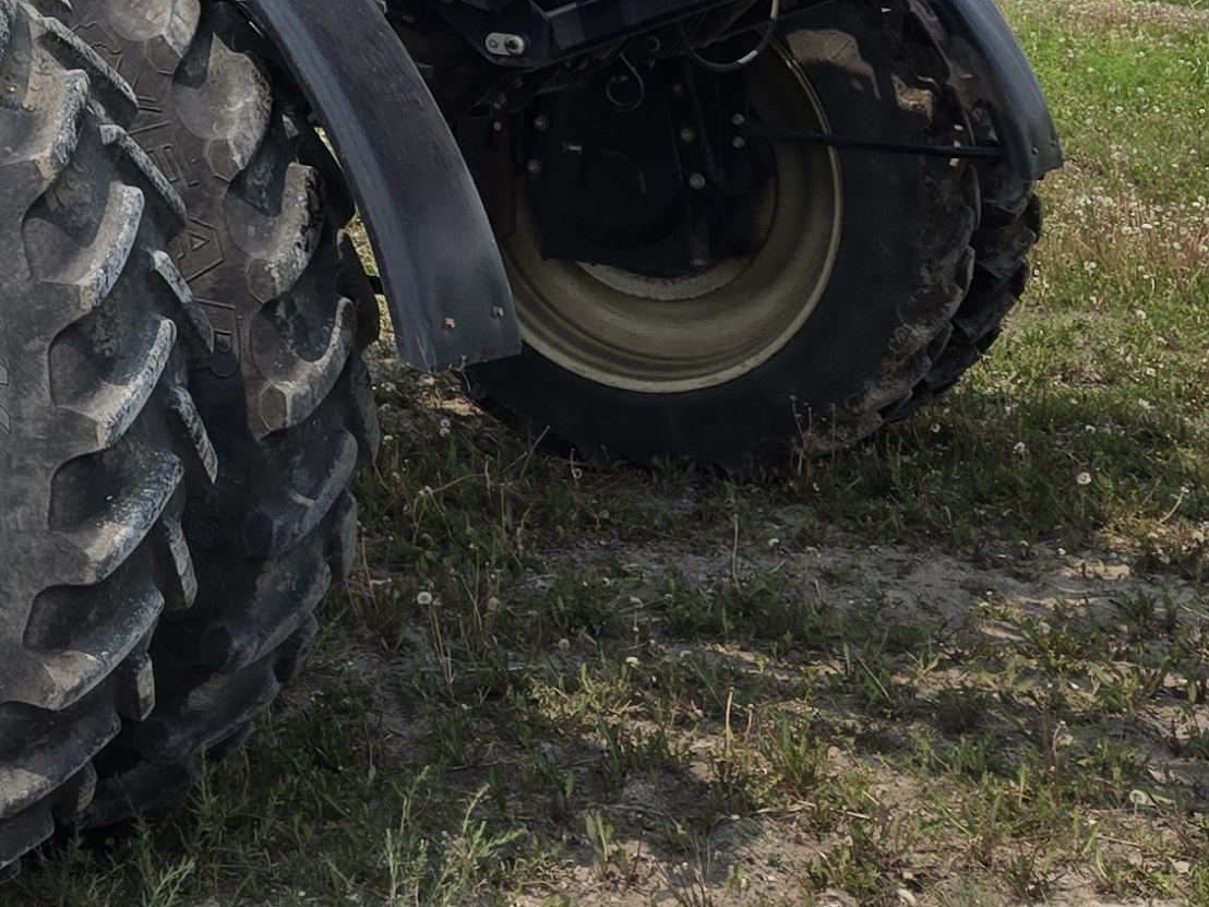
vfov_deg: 16.5
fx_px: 2899
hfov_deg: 22.3
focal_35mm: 83
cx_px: -113
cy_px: -383
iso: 25
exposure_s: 1/2890
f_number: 1.8
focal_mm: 5.4
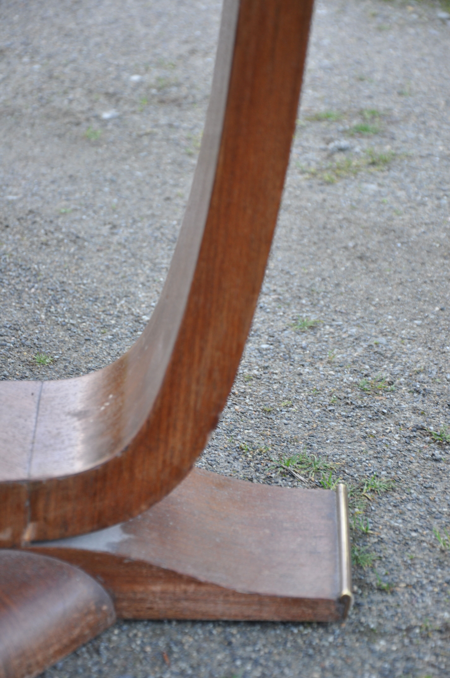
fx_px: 2115
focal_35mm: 112
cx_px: 225
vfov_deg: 18.2
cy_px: 339
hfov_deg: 12.1
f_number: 5.3
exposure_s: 1/20
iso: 250
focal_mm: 75
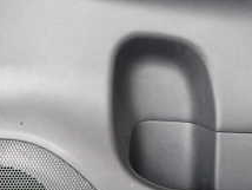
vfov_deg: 21.0
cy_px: 123
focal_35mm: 70
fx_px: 510
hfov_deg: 27.3
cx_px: 191
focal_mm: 4.5
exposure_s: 1/50
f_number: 2
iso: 200
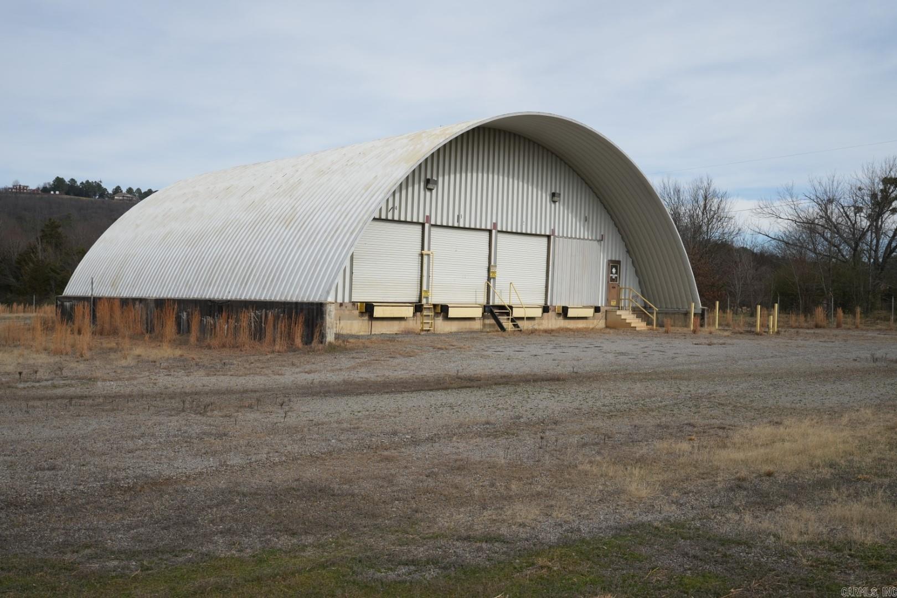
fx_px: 872
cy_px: 299
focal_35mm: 35
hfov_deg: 54.4
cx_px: 448
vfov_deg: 37.9
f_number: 5.6
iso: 400
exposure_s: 1/2000
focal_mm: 35
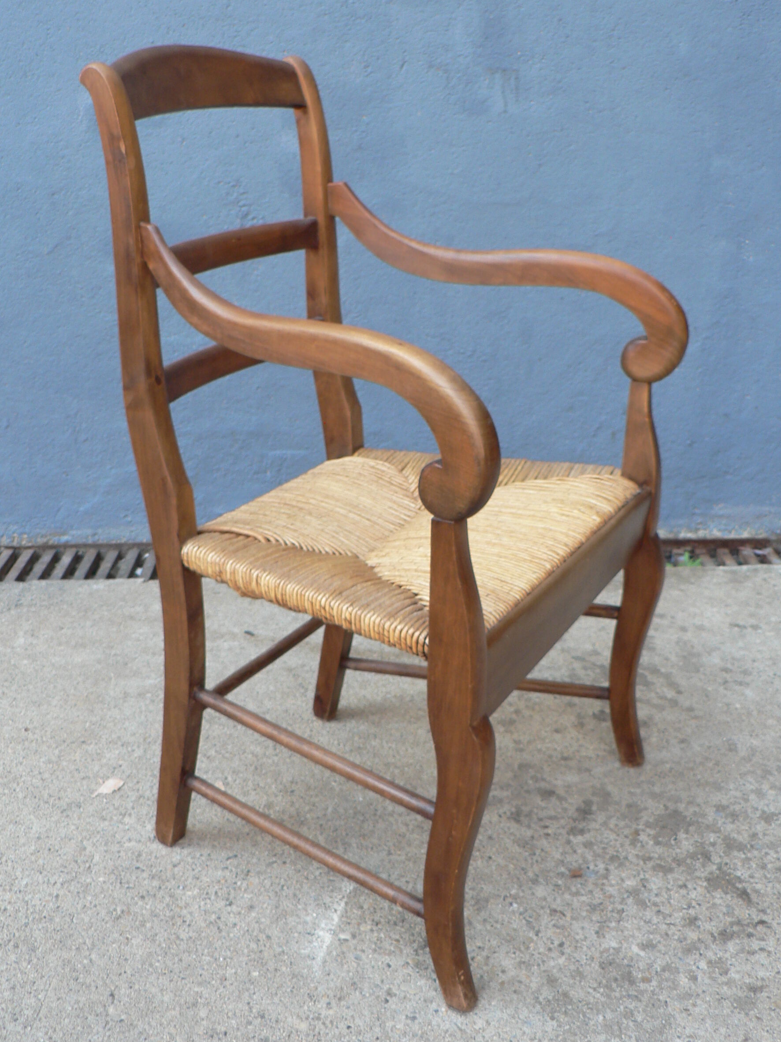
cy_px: 489
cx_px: 391
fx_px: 1173
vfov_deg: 47.8
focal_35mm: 39
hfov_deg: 36.8
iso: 80
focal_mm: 6
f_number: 2.8
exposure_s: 1/60
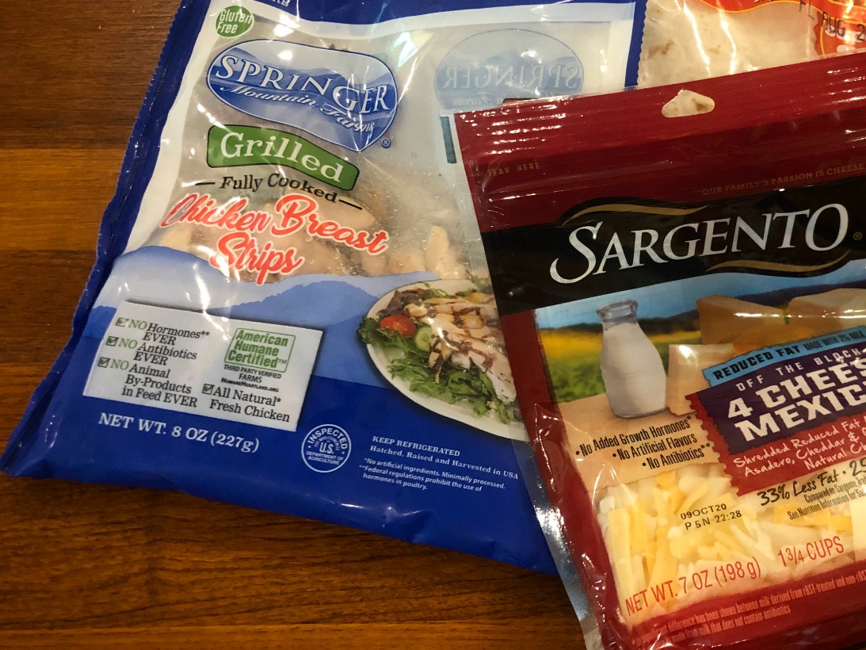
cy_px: 270
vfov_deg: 35.1
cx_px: 631
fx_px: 1026
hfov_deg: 44.5
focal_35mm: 41
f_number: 1.8
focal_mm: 4
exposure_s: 1/14
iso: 100
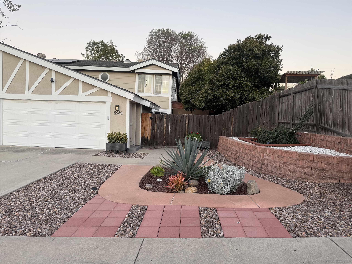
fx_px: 244
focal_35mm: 24
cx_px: 176
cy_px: 132
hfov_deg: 71.6
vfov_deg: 56.8
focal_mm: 6.76
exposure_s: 1/121
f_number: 1.78
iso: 100
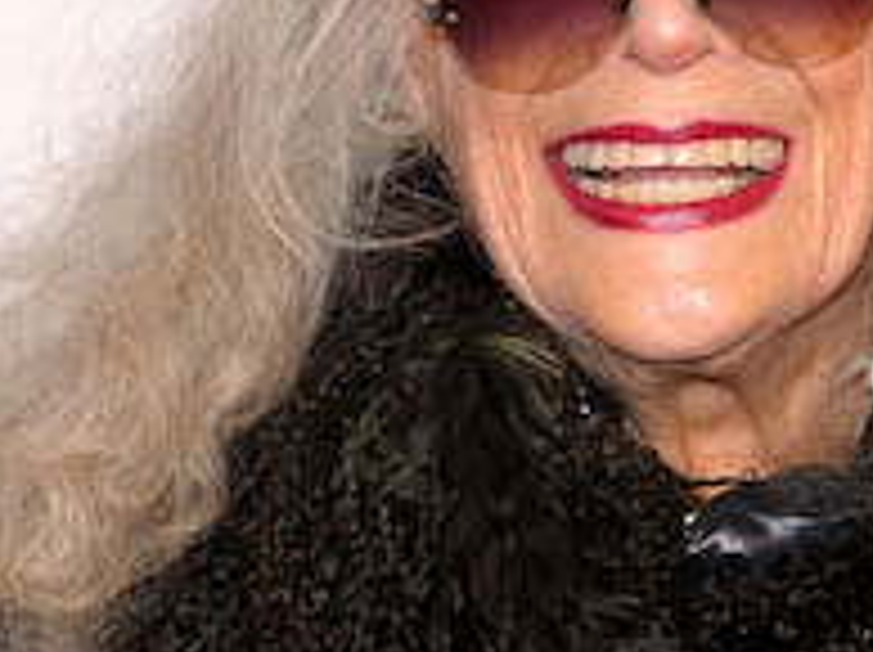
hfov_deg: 6.2
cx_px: 662
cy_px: 153
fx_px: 8111
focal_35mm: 322
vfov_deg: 4.6
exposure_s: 1/160
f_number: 5.6
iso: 640
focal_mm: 105
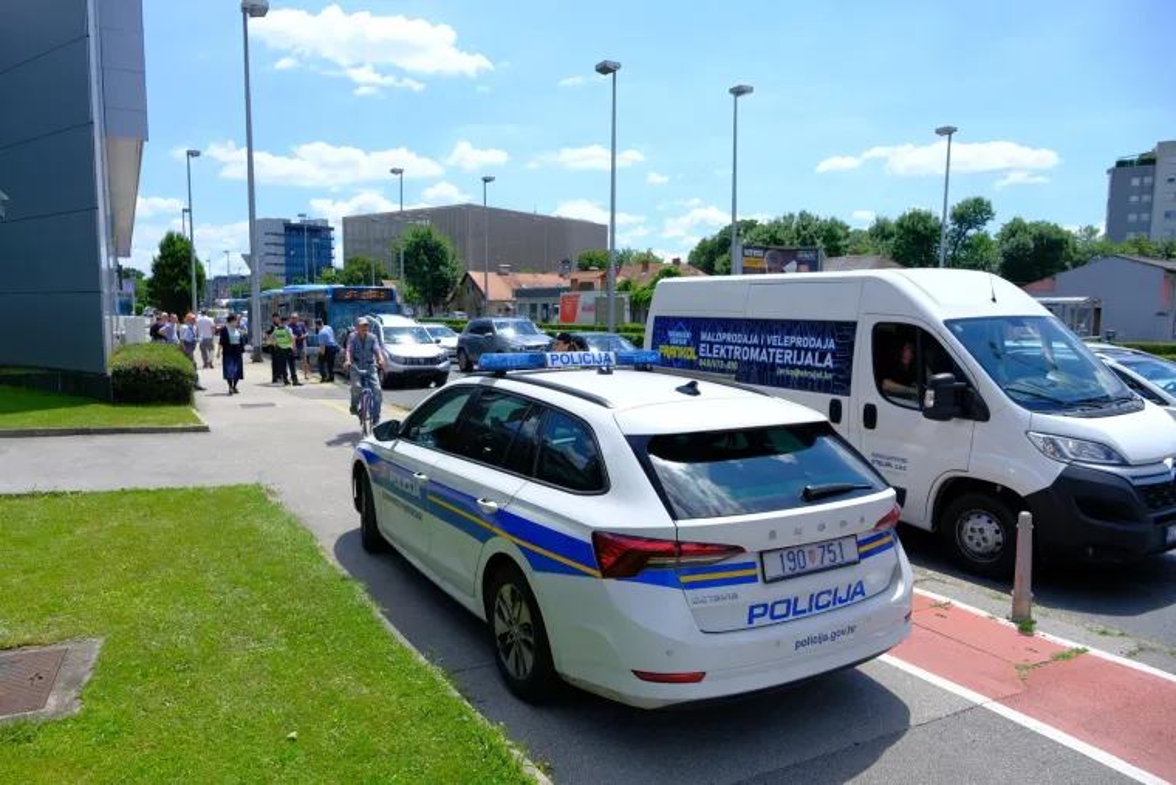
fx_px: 784
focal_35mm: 24
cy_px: 392
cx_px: 588
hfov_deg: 73.7
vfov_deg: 53.2
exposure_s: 1/1250
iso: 200
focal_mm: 16
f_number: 4
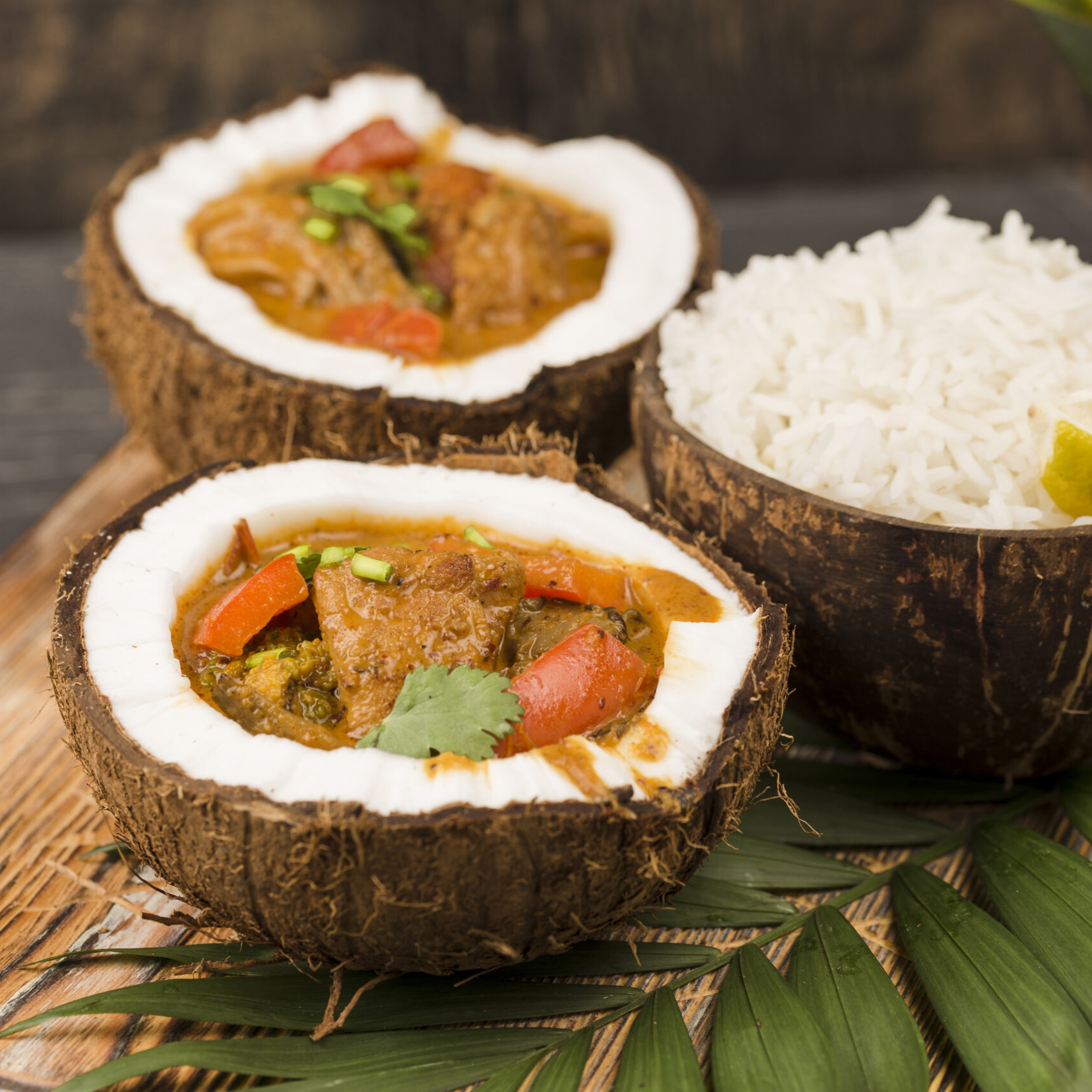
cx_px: 545
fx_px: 4783
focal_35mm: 134
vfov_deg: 13.0
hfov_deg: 13.0
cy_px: 310
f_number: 9
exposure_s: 1/100
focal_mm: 105
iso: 100
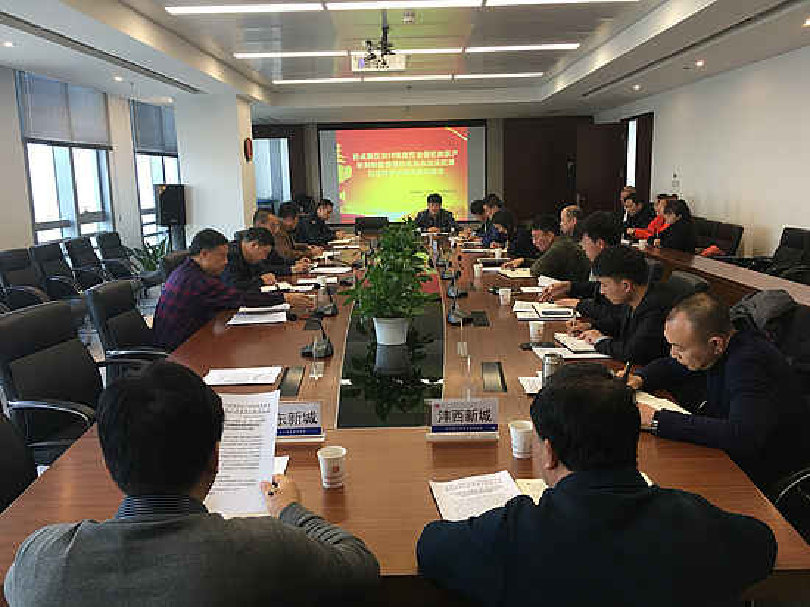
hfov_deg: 61.7
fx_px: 678
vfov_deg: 48.2
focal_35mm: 29
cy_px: 304
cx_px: 405
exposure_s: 1/17
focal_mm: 4.15
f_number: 2.2
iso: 32
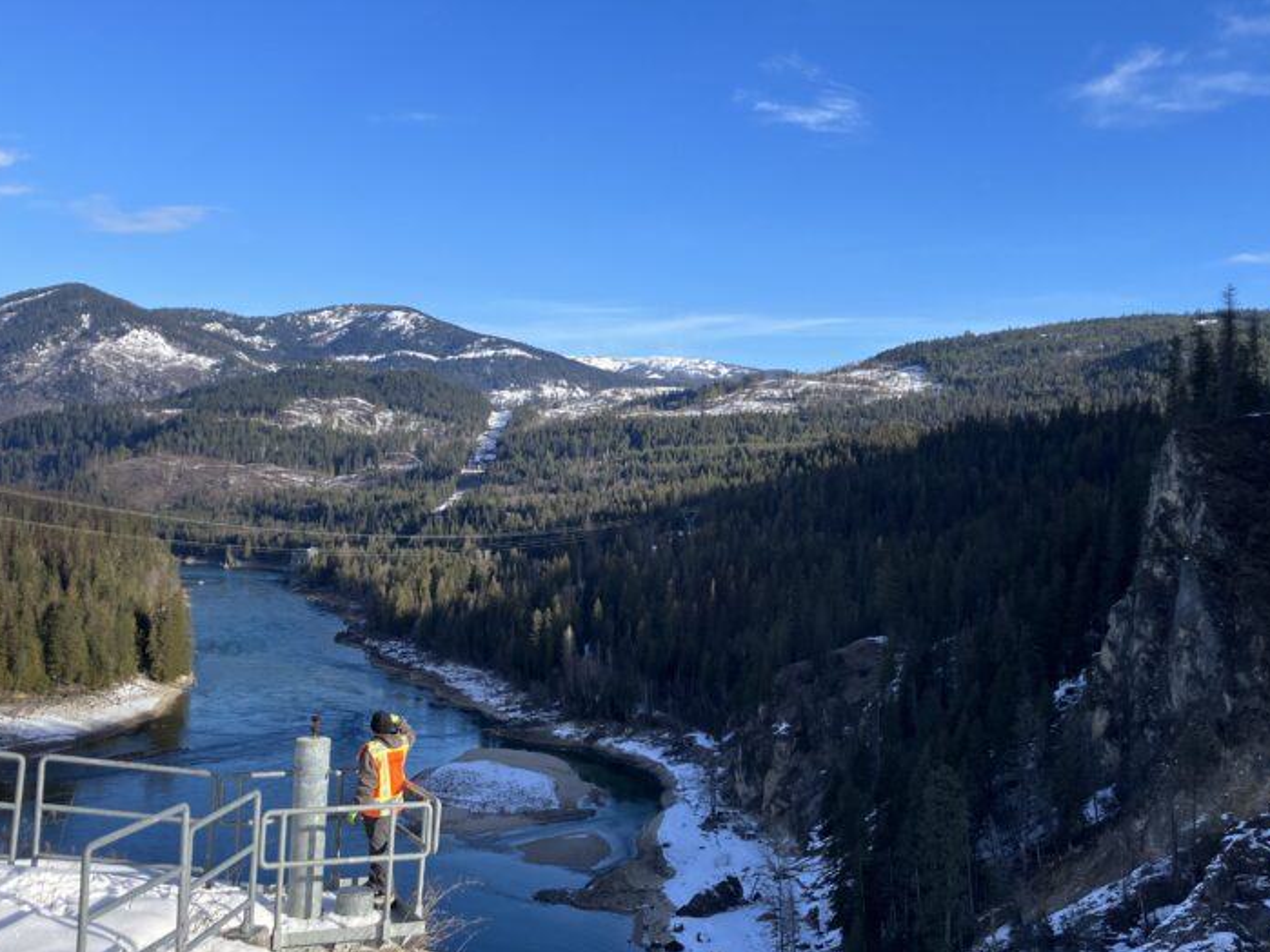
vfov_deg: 35.1
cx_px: 714
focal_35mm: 41
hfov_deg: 45.7
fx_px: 1504
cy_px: 491
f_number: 1.8
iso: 32
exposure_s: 1/1312
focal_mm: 3.99
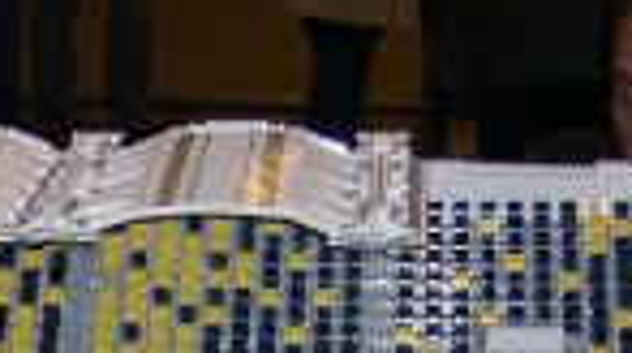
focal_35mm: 226
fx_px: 3780
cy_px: 861
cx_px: -576
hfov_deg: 9.1
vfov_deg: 5.2
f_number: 2.8
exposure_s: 1/60
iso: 167
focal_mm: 8
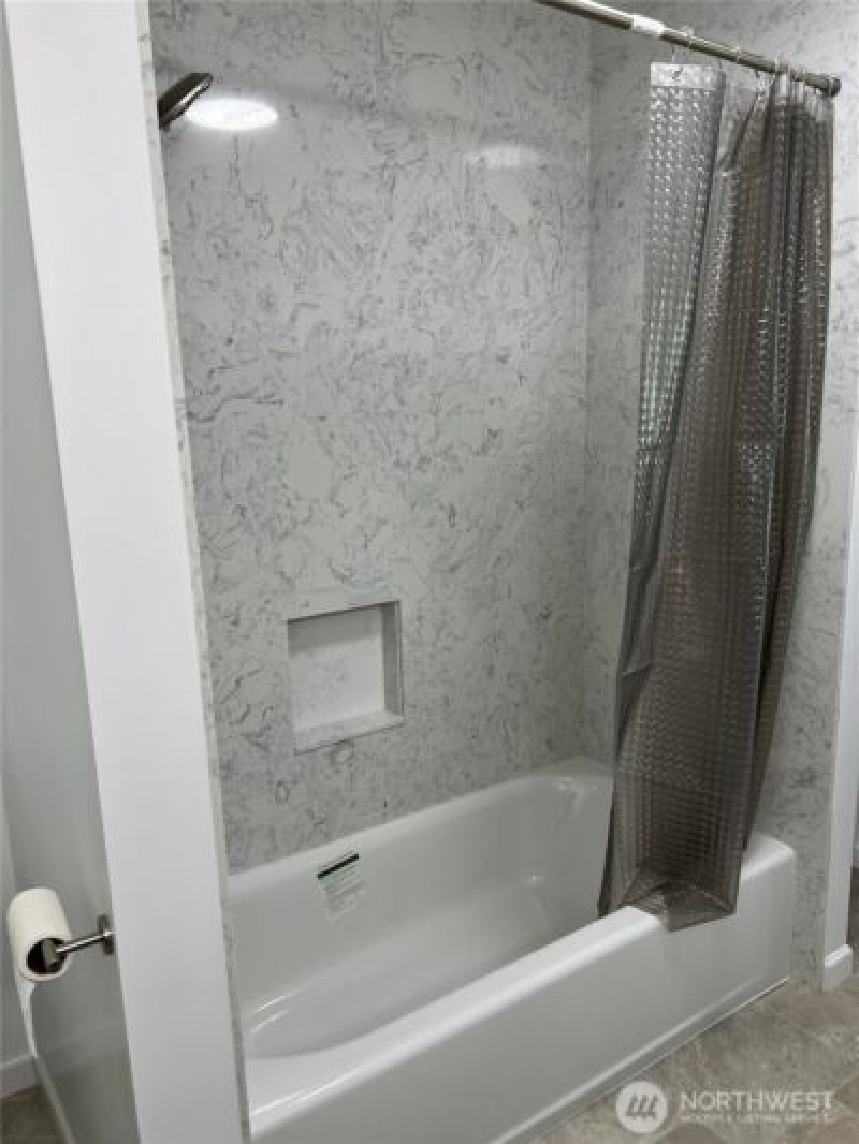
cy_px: 572
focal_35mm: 26
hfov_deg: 53.1
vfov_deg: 67.3
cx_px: 430
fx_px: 860
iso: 80
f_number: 1.5
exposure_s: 1/120
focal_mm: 5.7
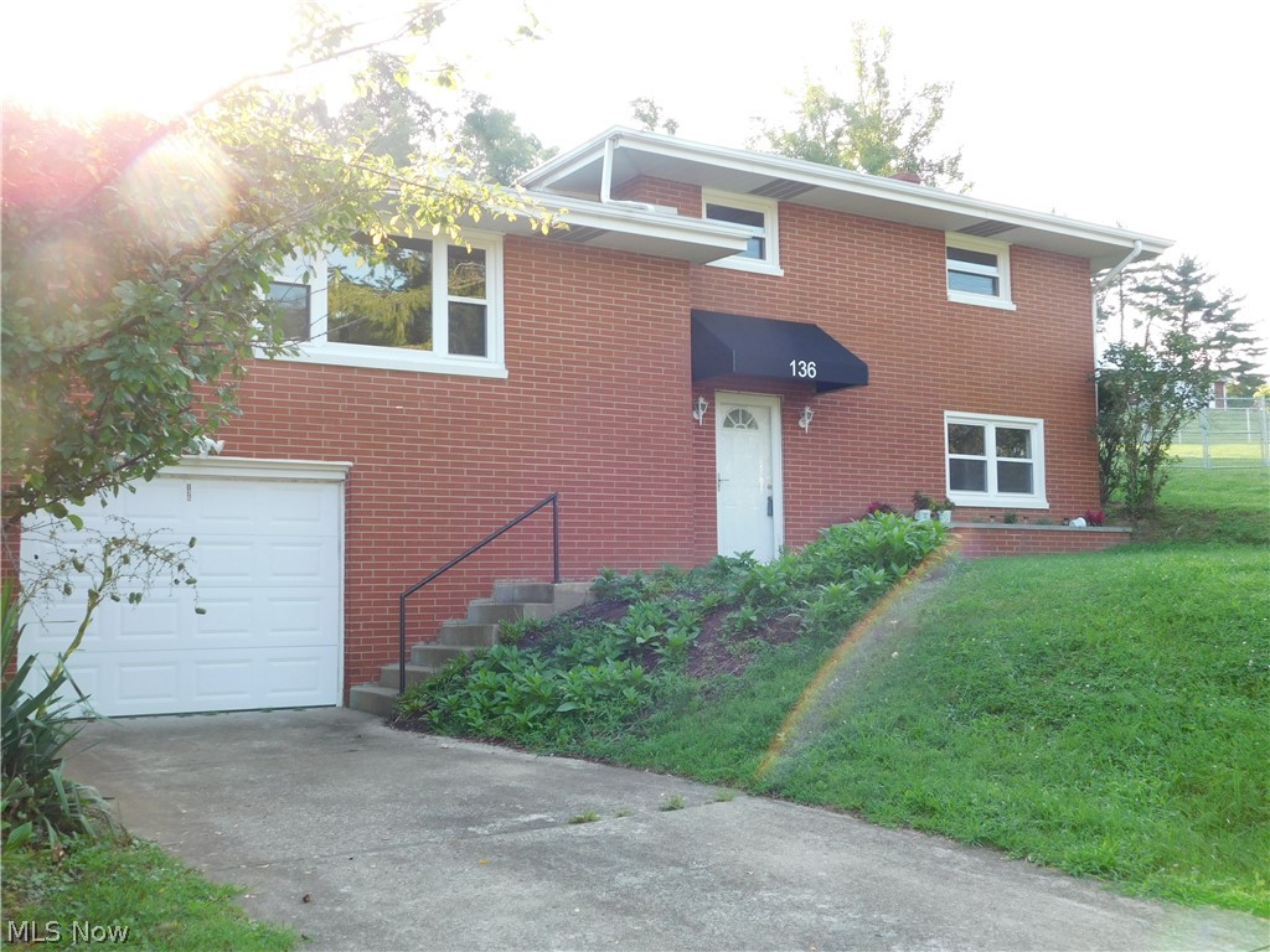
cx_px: 635
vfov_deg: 39.7
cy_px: 476
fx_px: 1321
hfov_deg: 51.4
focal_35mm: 36
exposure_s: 1/125
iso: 125
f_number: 3.5
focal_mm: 6.3
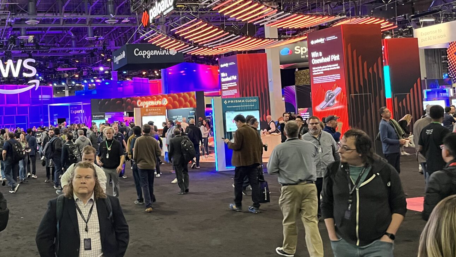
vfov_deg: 26.4
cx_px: 119
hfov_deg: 44.1
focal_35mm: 45
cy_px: 96
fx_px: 544
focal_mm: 5.1
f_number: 1.6
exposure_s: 1/60
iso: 400
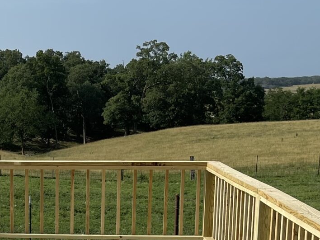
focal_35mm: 94
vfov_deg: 15.4
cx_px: -40
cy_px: 249
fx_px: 869
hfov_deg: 19.9
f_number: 1.6
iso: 32
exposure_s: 1/5618
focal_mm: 5.1
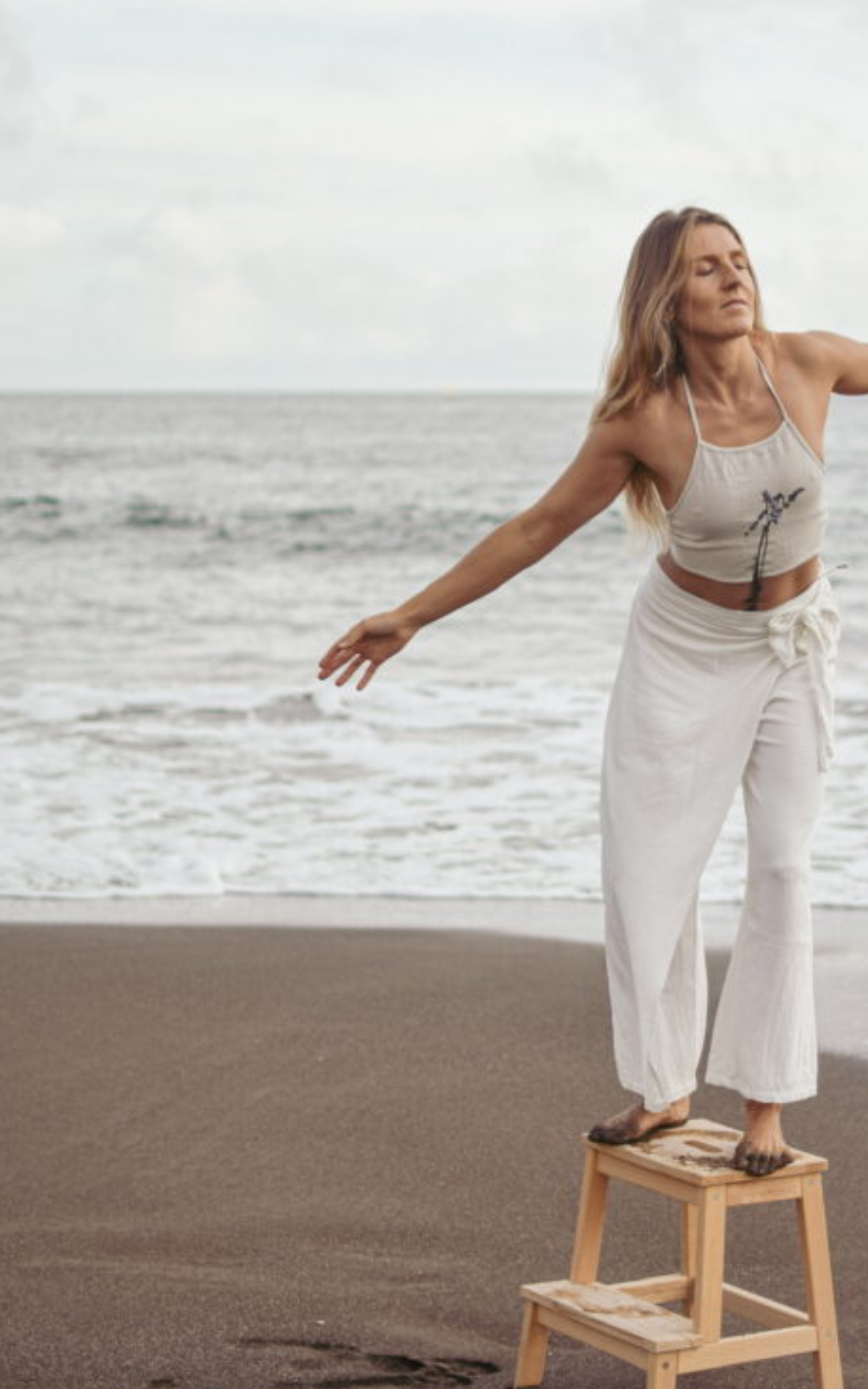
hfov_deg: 17.4
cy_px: 521
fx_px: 2828
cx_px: 626
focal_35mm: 75
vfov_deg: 27.5
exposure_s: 1/2500
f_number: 1.8
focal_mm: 35
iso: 100
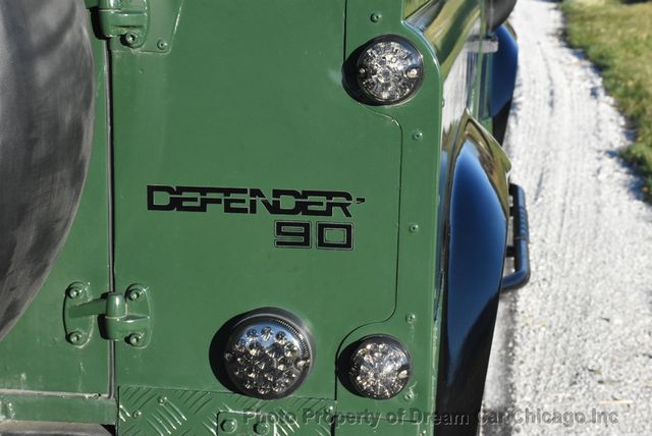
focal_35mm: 75
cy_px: 218
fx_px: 1360
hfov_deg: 27.0
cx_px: 326
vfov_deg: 18.2
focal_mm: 50
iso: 2000
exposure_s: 1/1250
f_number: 13
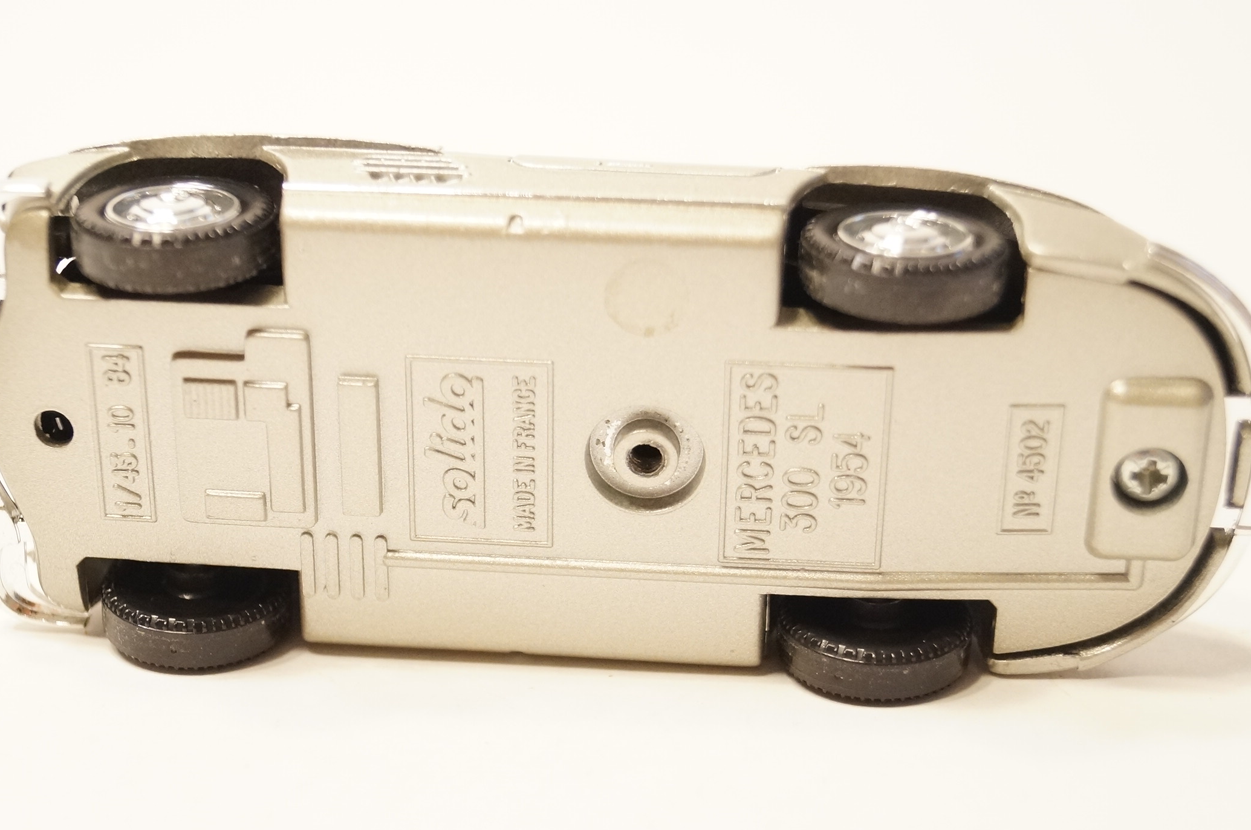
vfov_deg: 19.1
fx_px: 2463
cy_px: 399
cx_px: 588
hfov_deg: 28.5
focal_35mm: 71
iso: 1600
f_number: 5.6
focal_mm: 40
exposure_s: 1/80
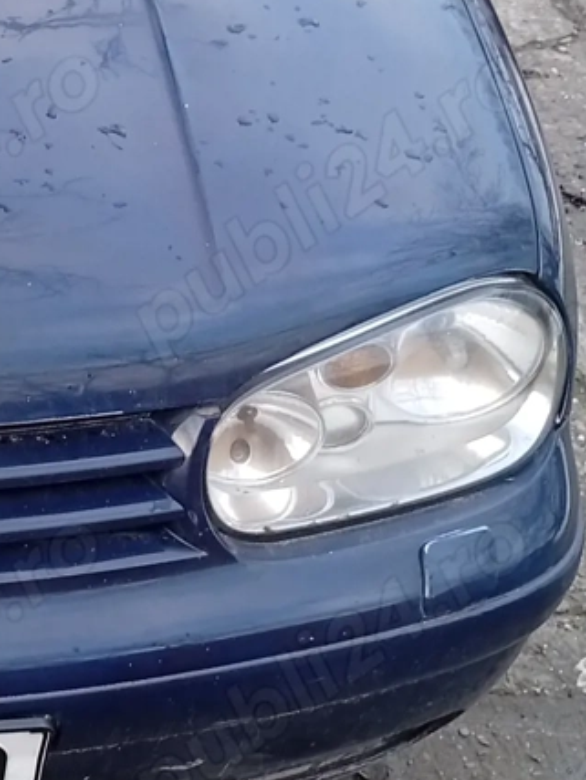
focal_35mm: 84
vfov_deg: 23.2
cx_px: -312
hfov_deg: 16.0
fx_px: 1893
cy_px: 296
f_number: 1.8
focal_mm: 3.98
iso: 114
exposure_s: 1/50
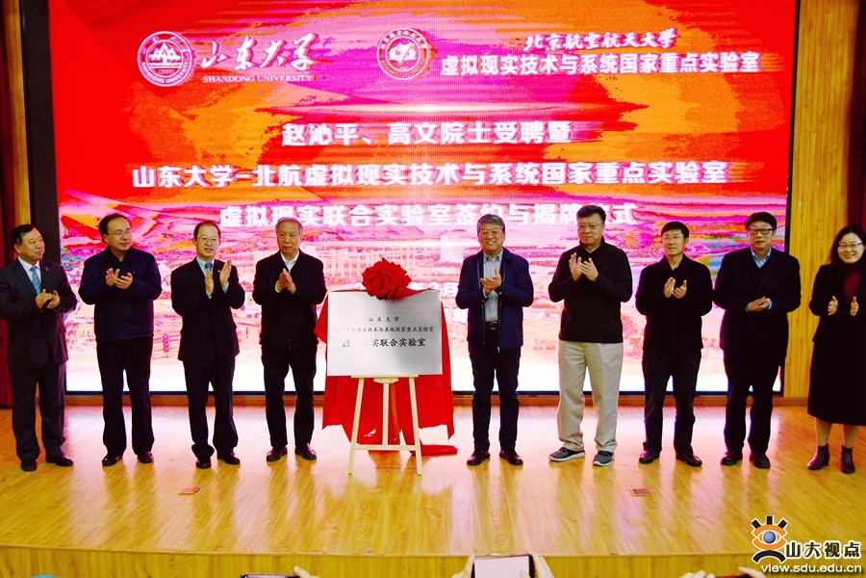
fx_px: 866
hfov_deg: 53.1
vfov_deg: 36.9
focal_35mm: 36
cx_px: 433
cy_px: 289
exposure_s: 1/250
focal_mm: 24
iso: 800
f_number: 3.8
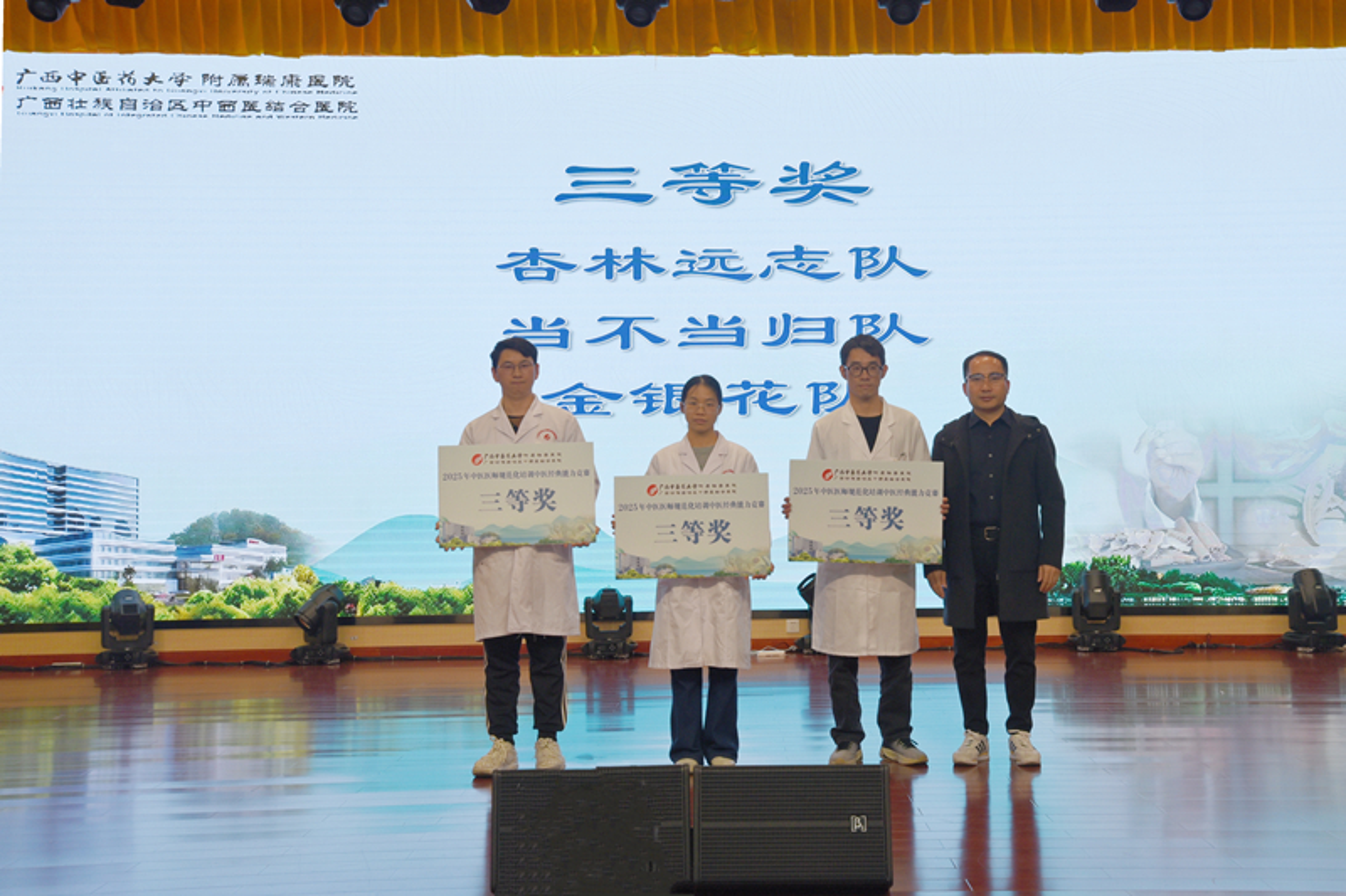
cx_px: 673
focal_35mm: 46
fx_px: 1719
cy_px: 448
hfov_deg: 42.8
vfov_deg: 29.2
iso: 500
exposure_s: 1/125
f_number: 5.6
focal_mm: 46
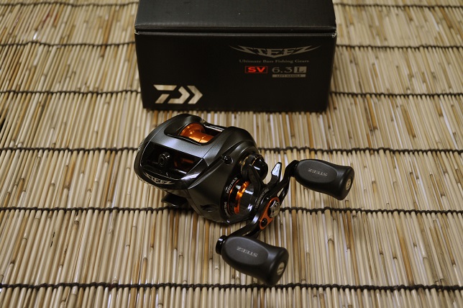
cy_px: 154
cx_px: 232
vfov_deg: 28.0
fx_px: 617
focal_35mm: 48
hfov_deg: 41.2
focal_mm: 32
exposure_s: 1/60
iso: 640
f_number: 4.8
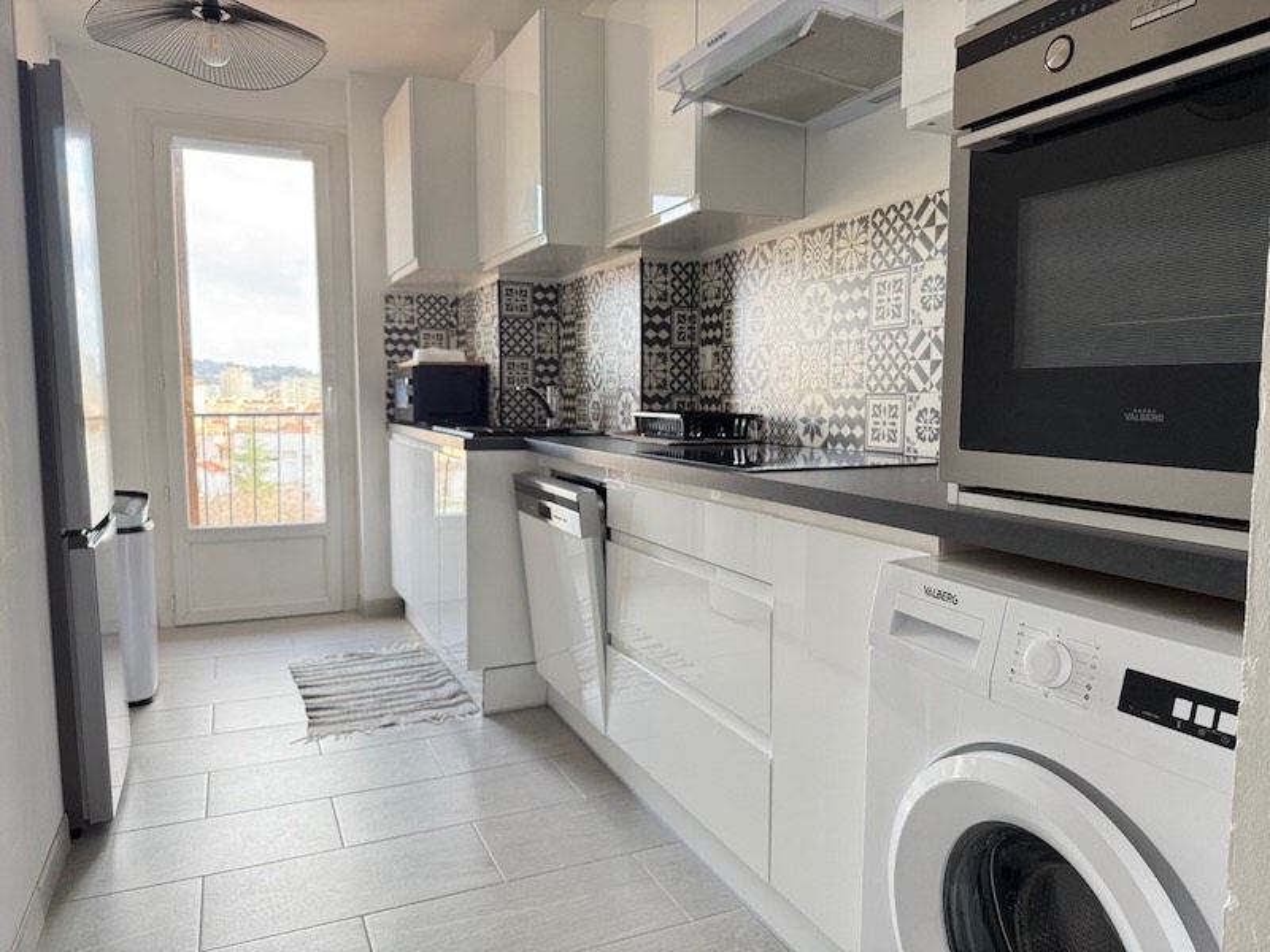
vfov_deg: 56.8
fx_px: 881
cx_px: 635
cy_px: 476
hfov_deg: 71.6
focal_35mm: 24
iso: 250
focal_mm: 6.76
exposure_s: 1/60
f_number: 1.78
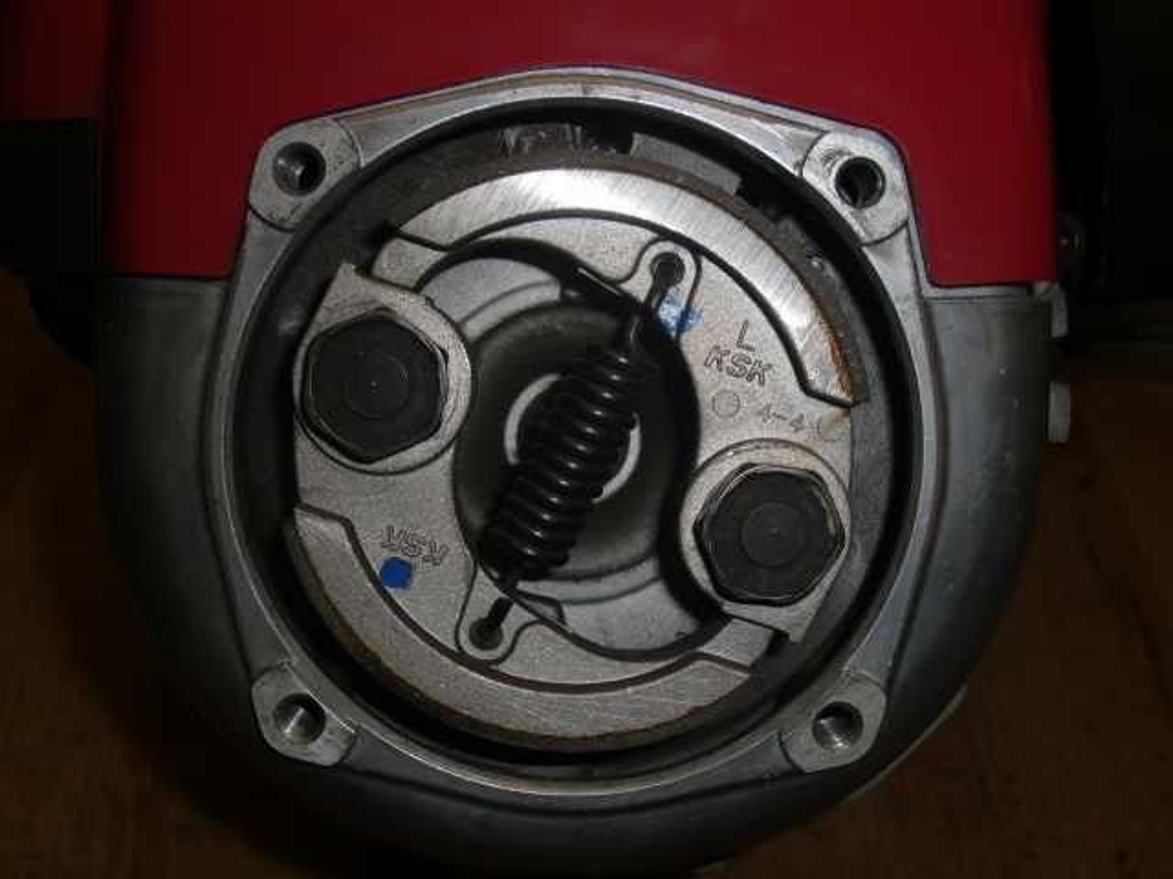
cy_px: 440
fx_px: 1220
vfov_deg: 39.7
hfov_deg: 51.4
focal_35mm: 36
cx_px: 586
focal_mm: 6.3
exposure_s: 1/60
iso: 64
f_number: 7.9
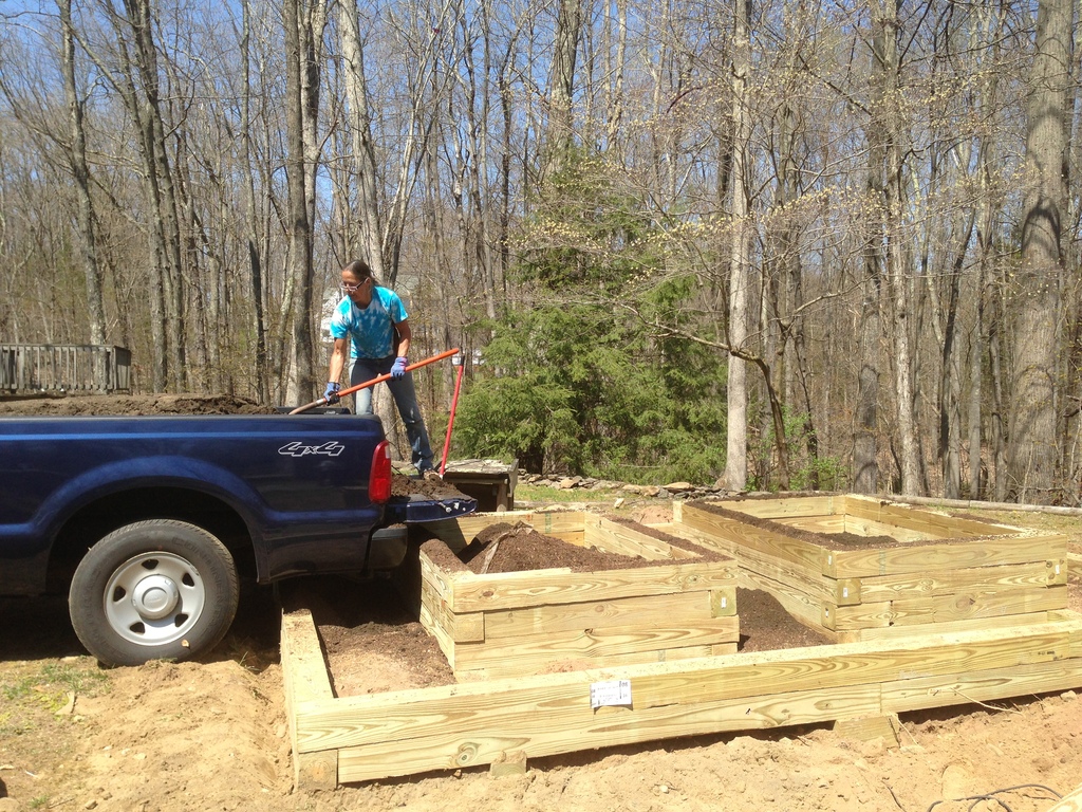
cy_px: 406
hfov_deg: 55.4
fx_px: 1031
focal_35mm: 33
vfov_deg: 42.9
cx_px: 541
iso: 50
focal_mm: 4.13
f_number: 2.4
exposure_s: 1/874
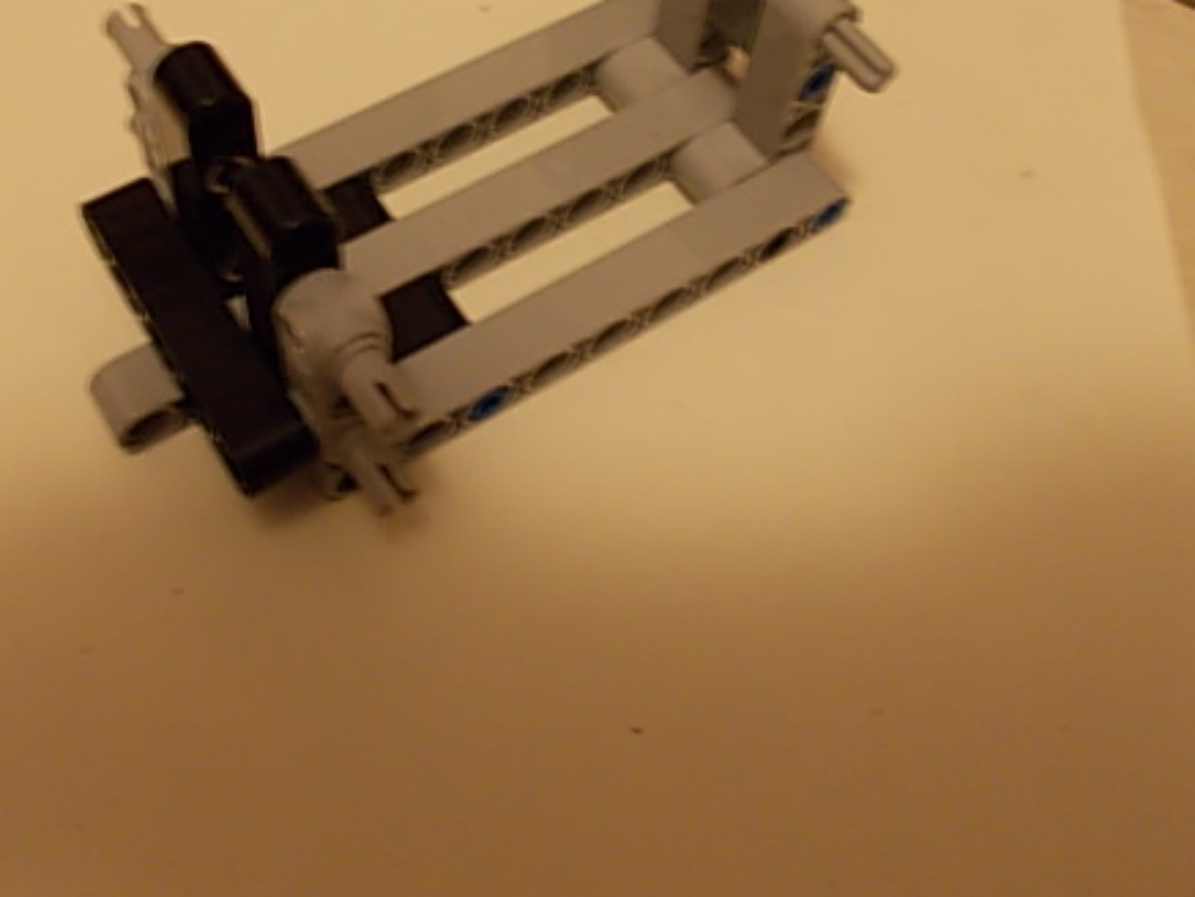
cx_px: 495
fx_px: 1416
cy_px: 265
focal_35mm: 41
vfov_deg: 34.7
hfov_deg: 45.6
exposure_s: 1/5
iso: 200
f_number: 2.7
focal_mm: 4
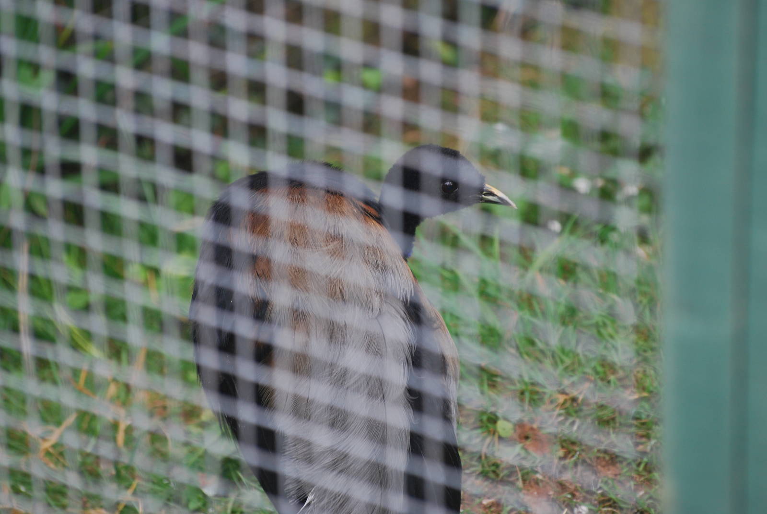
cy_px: 257
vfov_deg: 4.2
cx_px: 384
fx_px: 7039
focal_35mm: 330
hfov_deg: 6.2
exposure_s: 1/125
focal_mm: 220
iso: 320
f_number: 5.3
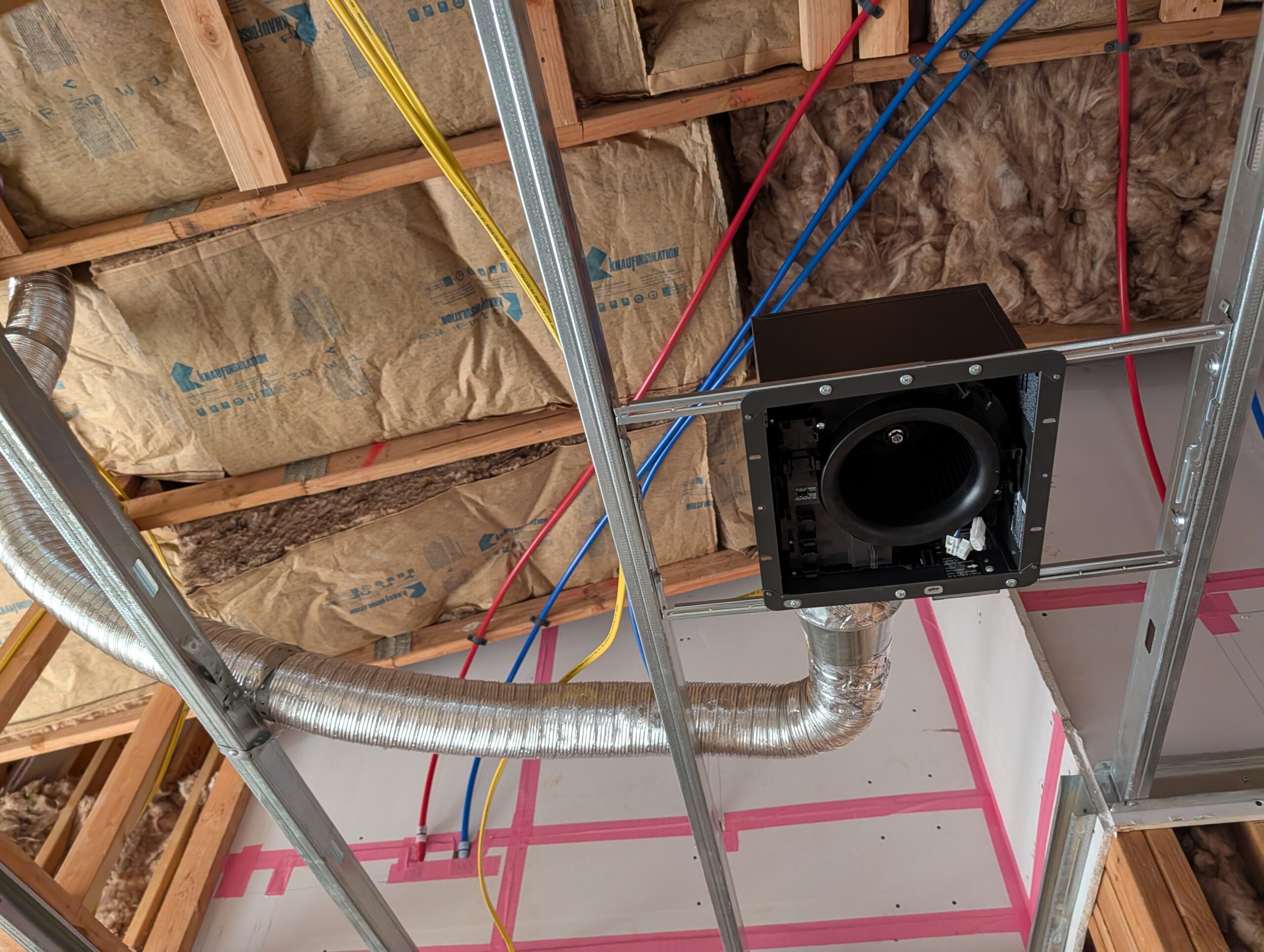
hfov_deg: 71.5
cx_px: 632
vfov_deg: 56.9
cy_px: 476
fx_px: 878
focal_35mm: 24
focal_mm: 6.9
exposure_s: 1/151
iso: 1212
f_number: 1.68
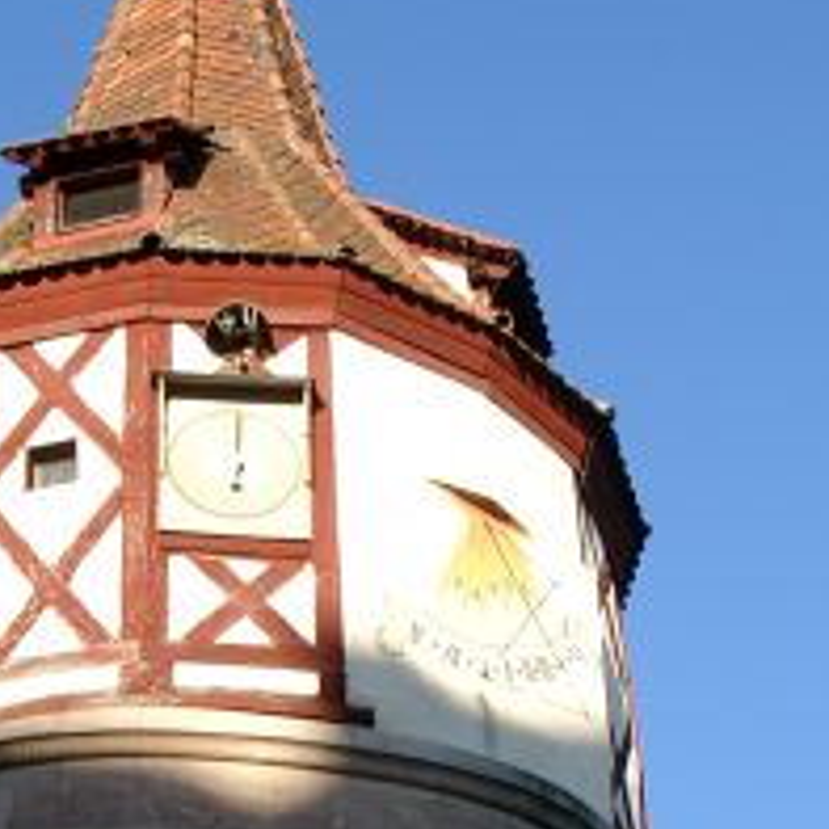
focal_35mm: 113
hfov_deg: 15.4
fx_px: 3062
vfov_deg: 15.4
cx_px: 320
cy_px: 593
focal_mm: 8.82
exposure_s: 1/328
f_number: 4
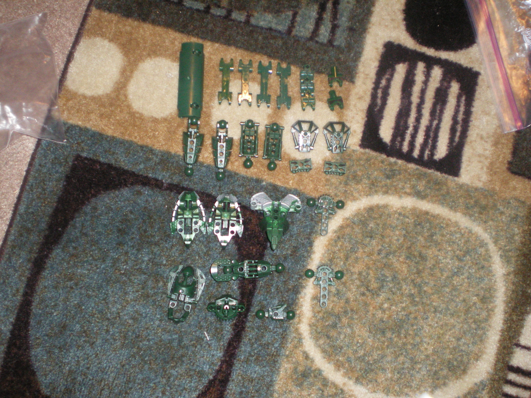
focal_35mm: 38
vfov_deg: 37.7
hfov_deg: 49.0
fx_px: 583
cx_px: 266
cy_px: 199
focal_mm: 6.3
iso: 400
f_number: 3.1
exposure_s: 1/50
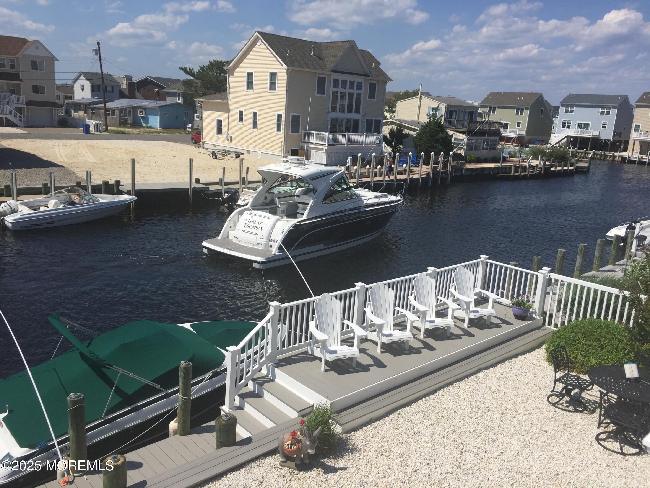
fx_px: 545
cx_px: 325
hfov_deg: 61.7
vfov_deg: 48.2
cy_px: 244
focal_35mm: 29
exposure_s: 1/3968
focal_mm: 4.15
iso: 32
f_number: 2.2
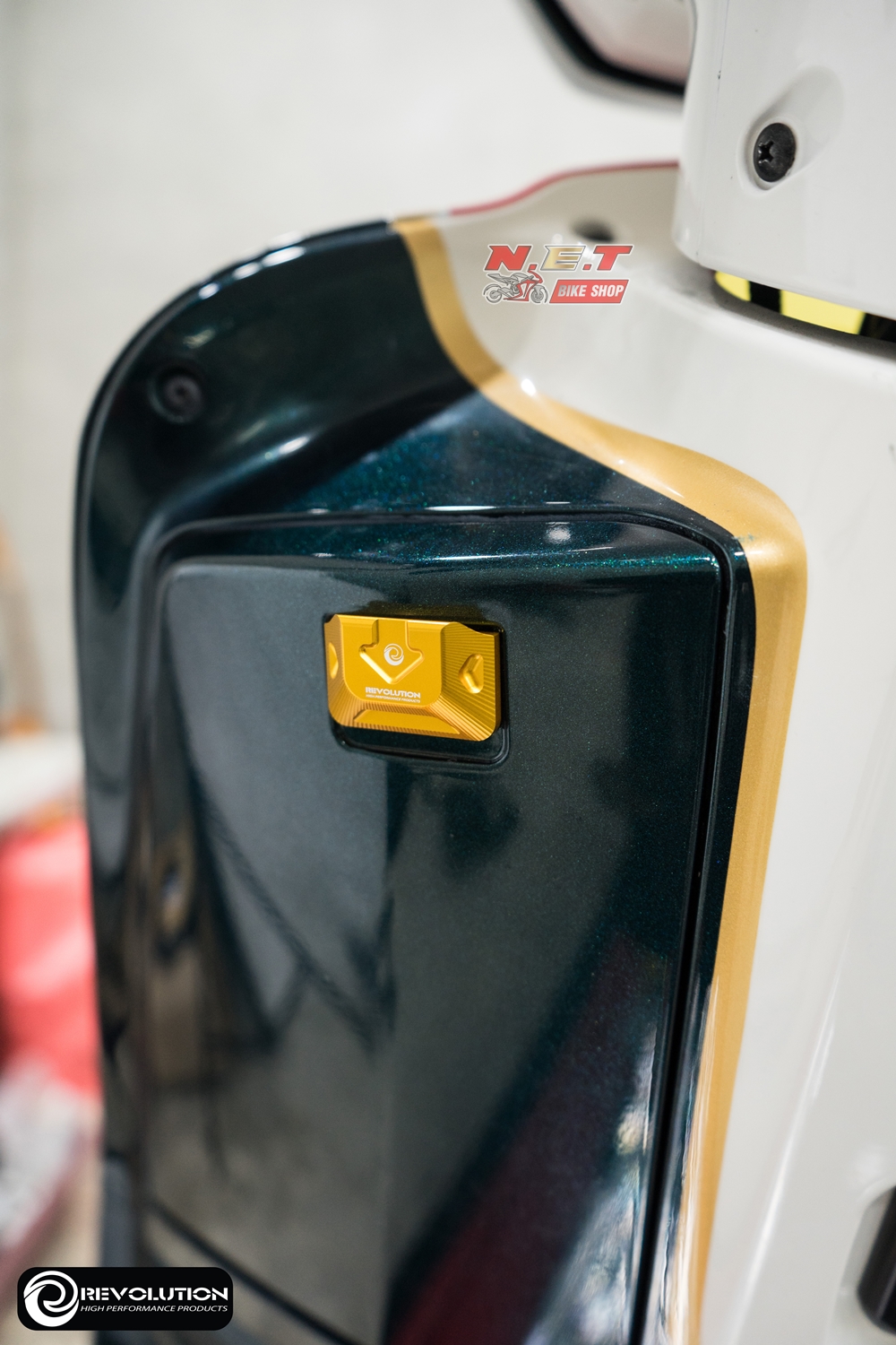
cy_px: 672
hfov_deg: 46.4
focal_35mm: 28
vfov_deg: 65.5
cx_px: 448
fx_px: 1045
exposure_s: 1/30
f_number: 4
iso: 800
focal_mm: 28
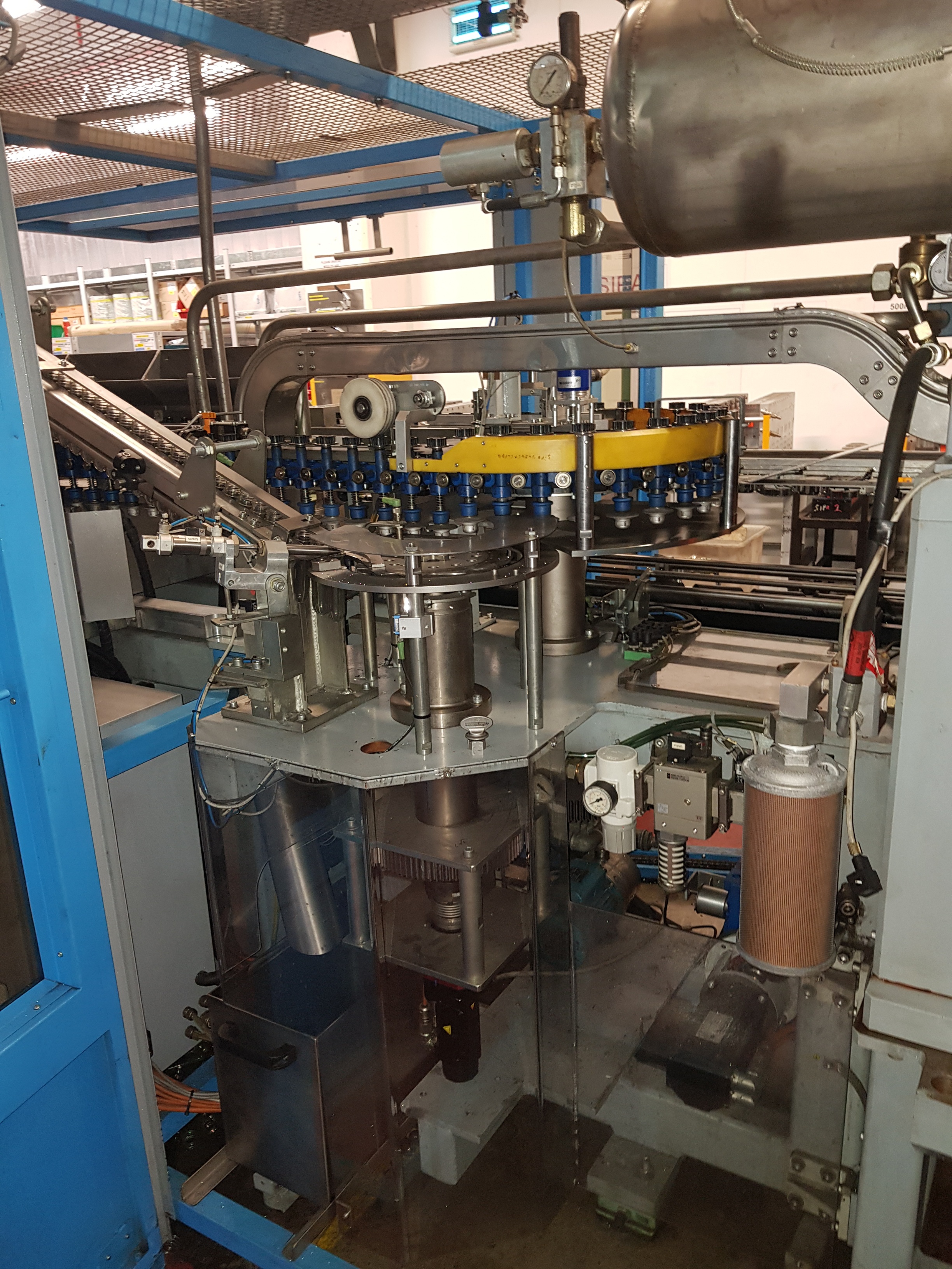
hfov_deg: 53.1
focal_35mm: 26
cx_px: 476
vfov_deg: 67.3
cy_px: 634
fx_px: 953
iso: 125
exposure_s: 1/13
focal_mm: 4.3
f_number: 1.7
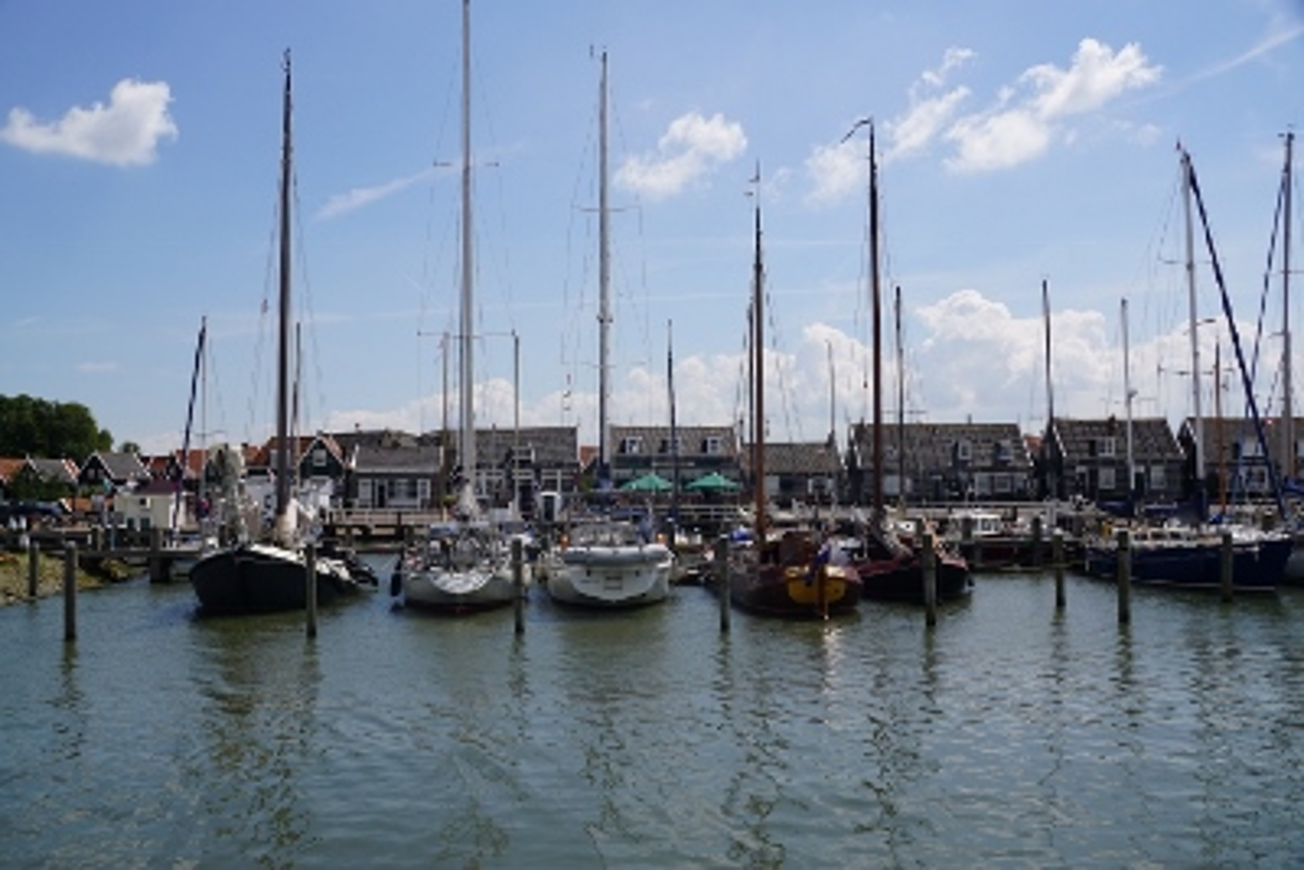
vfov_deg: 36.9
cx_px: 652
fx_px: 1304
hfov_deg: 53.1
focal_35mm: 36
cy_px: 435
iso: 100
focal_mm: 24
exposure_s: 1/320
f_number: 10
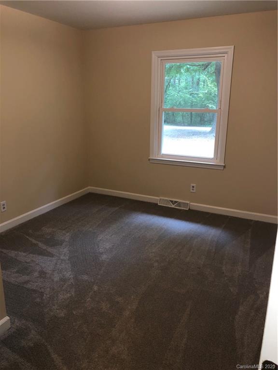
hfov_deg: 49.7
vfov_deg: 63.4
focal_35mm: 28
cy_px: 185
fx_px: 300
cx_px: 139
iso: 80
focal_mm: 4
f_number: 1.8
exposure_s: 1/15
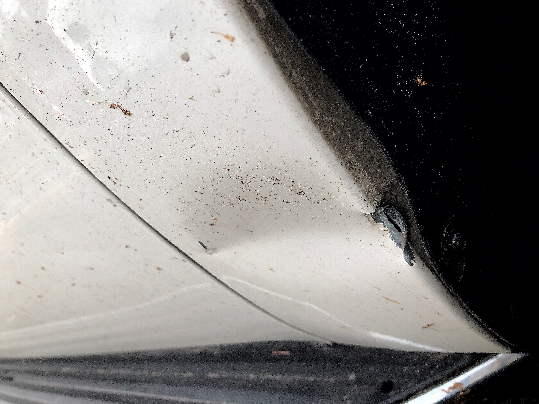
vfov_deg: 48.2
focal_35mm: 29
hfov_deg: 61.7
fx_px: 452
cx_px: 270
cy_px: 202
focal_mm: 3.99
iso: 20
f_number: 1.8
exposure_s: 1/369
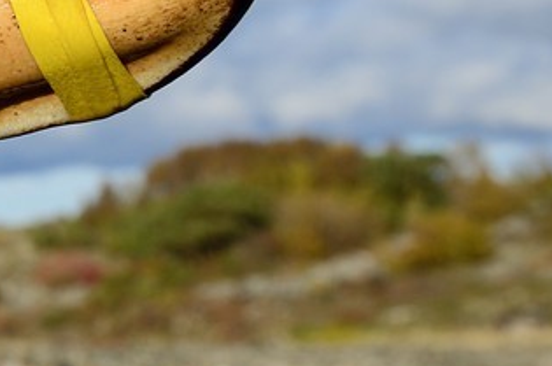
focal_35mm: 193
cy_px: 89
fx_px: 2955
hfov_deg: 9.5
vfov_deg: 7.1
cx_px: -778
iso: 200
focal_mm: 38
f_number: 8
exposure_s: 1/640
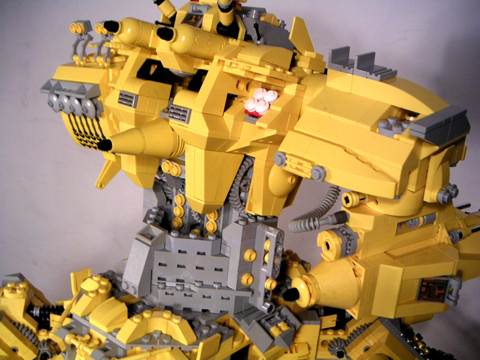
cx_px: 240
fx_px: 555
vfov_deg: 36.0
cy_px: 180
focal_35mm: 40
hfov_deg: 46.8
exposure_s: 1/45
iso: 80
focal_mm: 6.3
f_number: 2.8
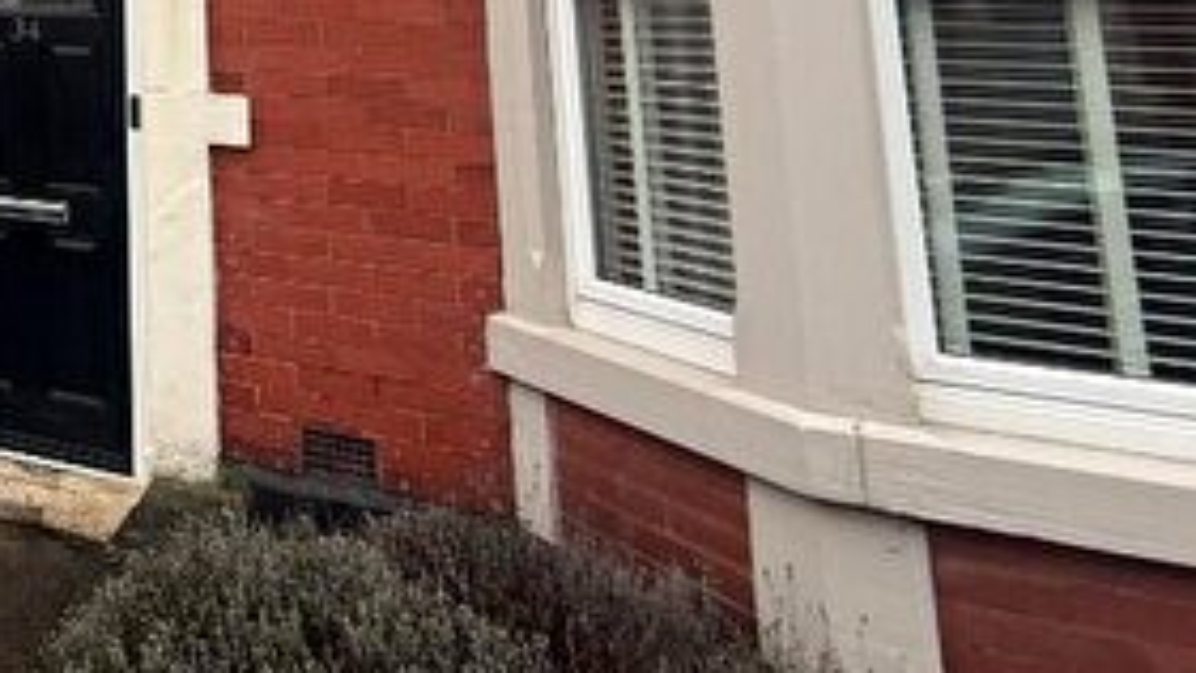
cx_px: -260
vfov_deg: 27.3
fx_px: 1205
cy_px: -147
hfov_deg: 38.2
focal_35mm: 38
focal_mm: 2.22
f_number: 2.2
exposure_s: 1/99
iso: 64
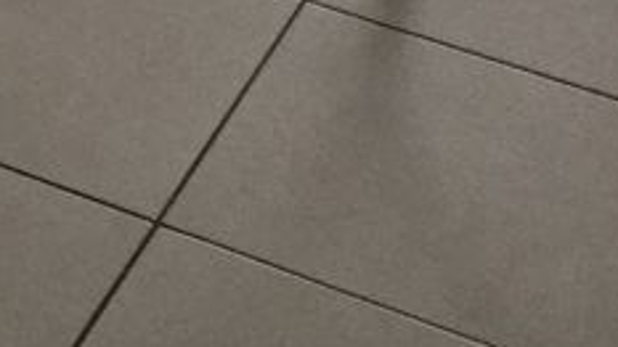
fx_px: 2376
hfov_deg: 14.2
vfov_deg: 8.0
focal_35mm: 145
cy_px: -328
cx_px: -183
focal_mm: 3.3
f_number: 2.4
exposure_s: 1/33
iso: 160
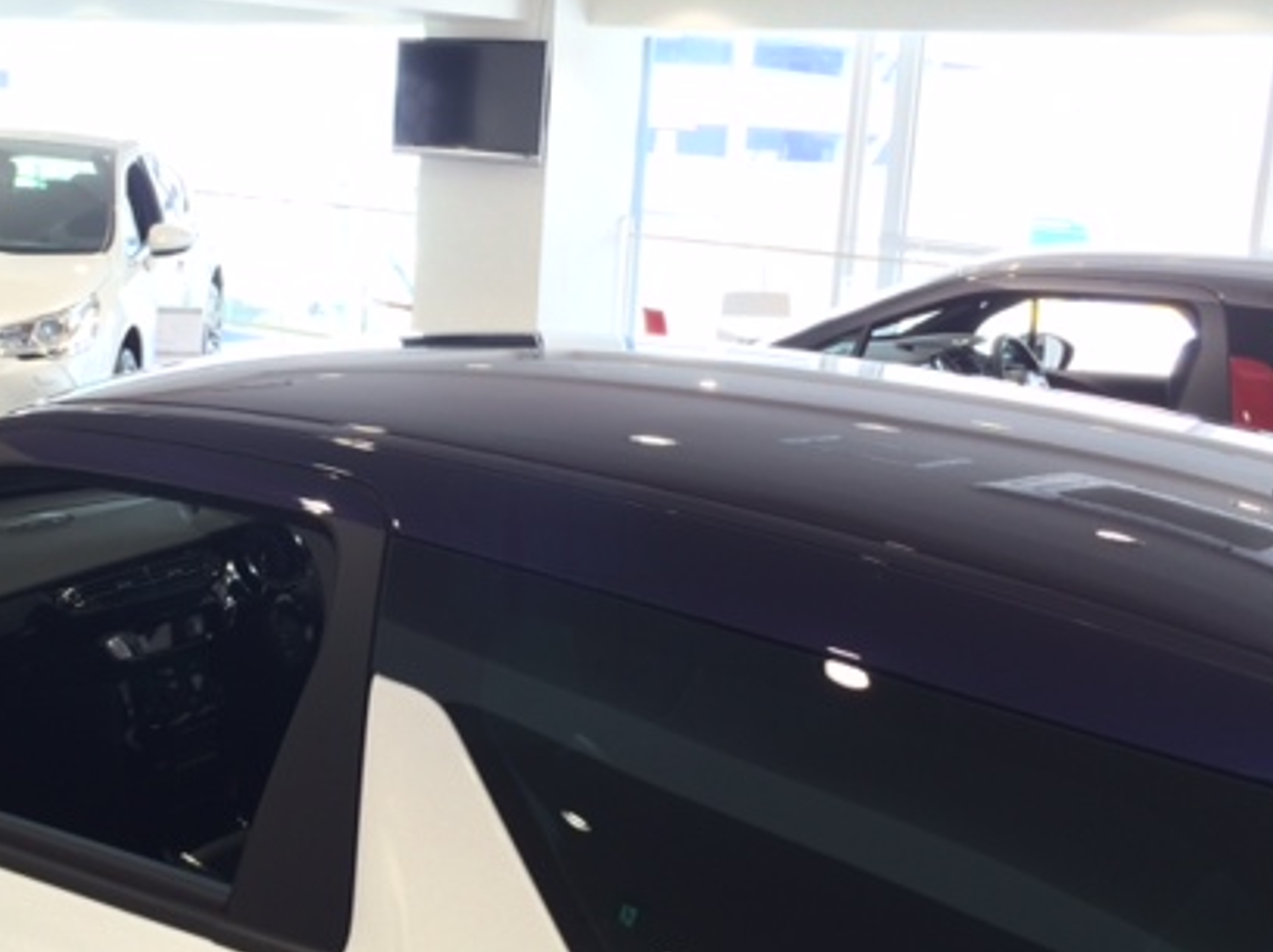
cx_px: 423
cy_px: 411
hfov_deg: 40.0
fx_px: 1727
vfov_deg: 30.8
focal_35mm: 47
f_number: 2.2
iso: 64
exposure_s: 1/30
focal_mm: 4.12
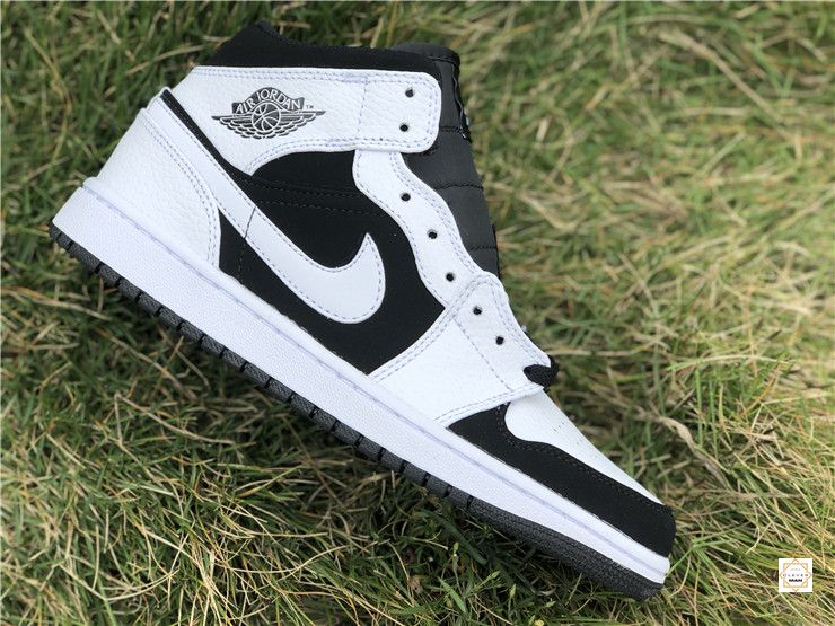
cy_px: 313
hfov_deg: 36.8
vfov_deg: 28.0
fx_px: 1254
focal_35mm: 52
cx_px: 418
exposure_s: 1/314
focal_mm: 6
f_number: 2.4
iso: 16
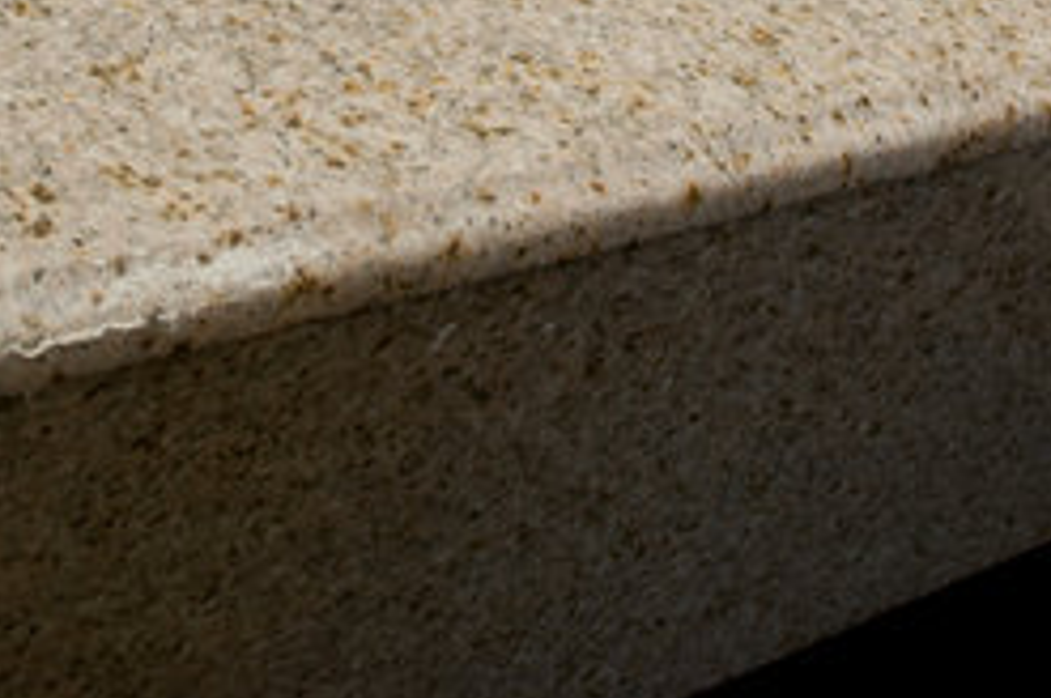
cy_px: -283
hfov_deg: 24.6
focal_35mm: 83
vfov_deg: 15.5
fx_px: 2409
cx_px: 472
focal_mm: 17
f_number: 8
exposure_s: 1/8
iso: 200
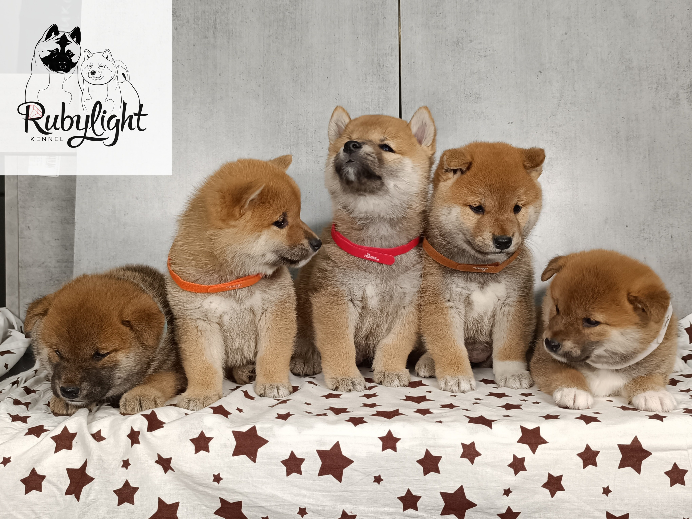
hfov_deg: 71.6
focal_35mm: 24
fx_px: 480
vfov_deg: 56.8
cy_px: 260
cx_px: 346
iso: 599
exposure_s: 1/101
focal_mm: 6.14
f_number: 1.65
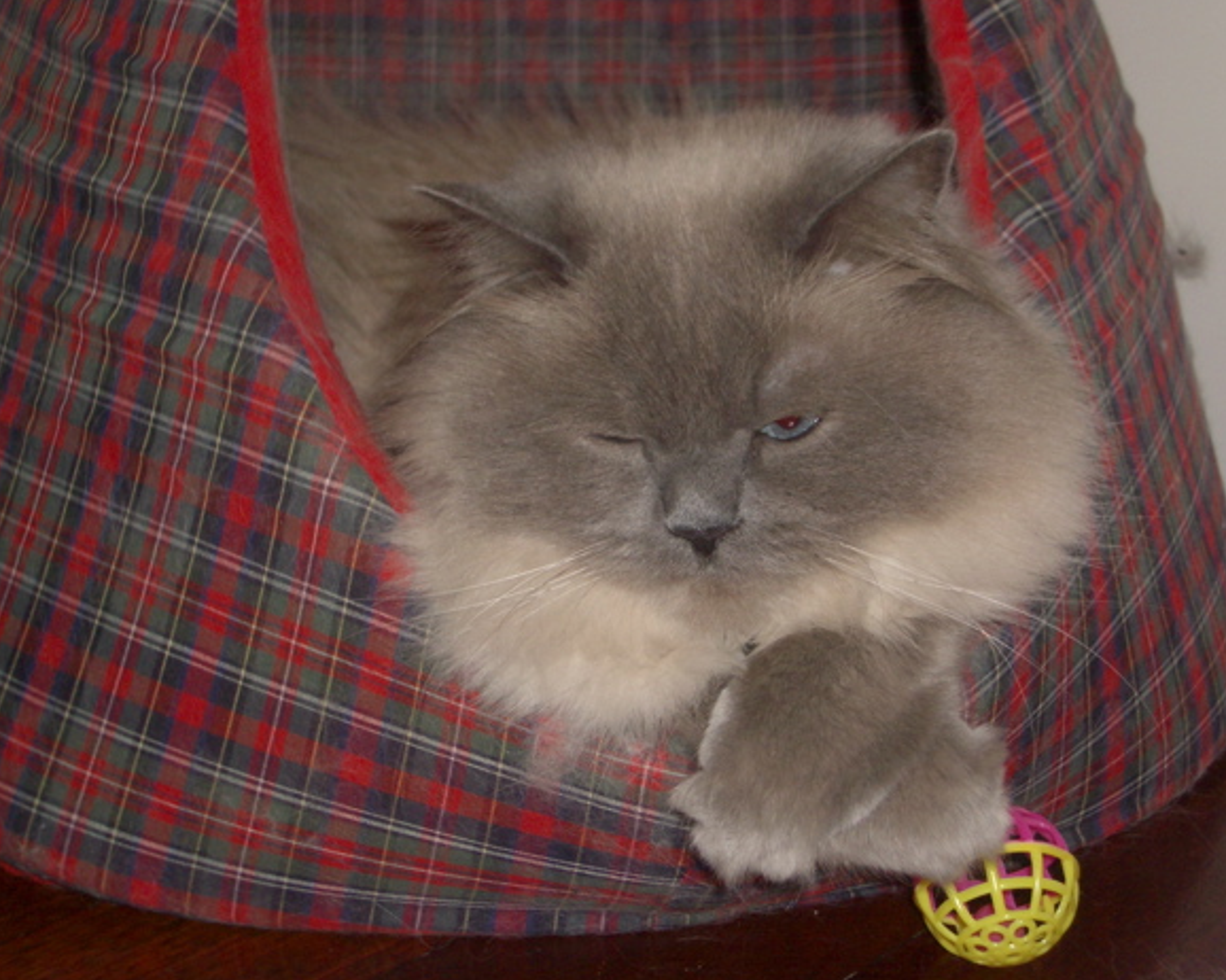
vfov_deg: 22.8
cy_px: 496
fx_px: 2430
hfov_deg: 28.3
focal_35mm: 67
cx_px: 662
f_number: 3.5
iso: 100
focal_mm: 10.2
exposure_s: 1/60
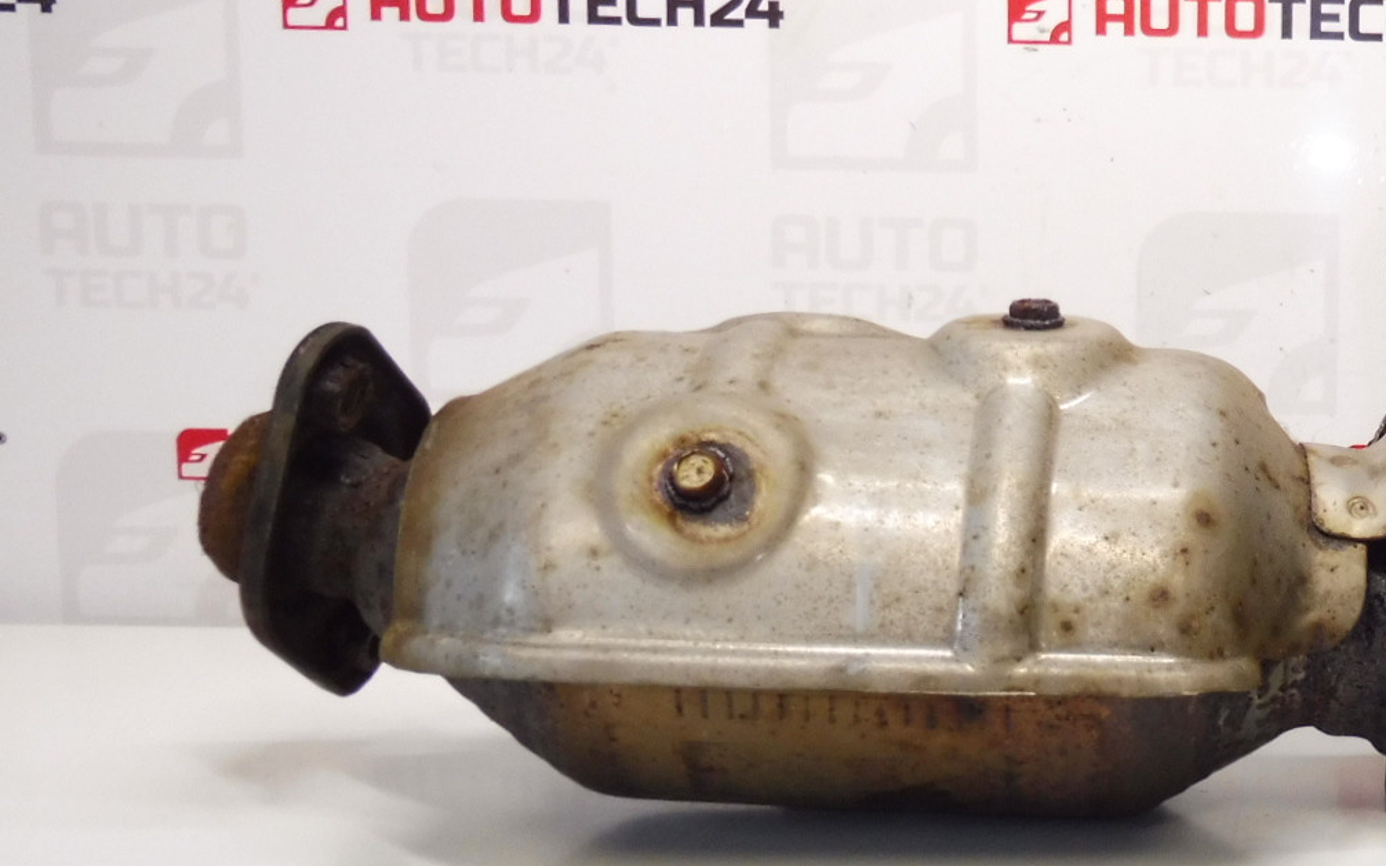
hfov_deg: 34.5
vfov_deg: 24.0
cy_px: 452
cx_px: 1357
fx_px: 2040
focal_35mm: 54
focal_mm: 4.4
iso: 200
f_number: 3.5
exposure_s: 1/80
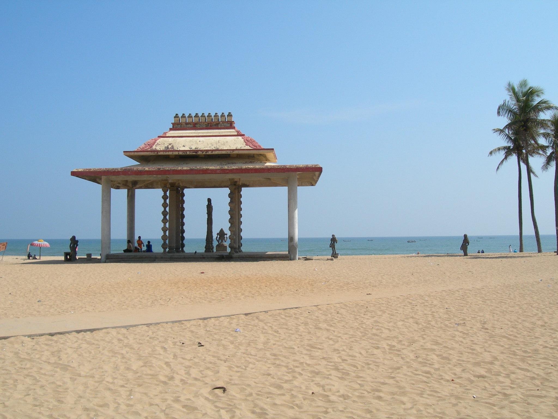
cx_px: 279
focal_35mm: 38
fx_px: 613
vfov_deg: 37.7
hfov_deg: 49.0
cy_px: 210
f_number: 4.8
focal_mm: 7.8
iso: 50
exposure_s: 1/568
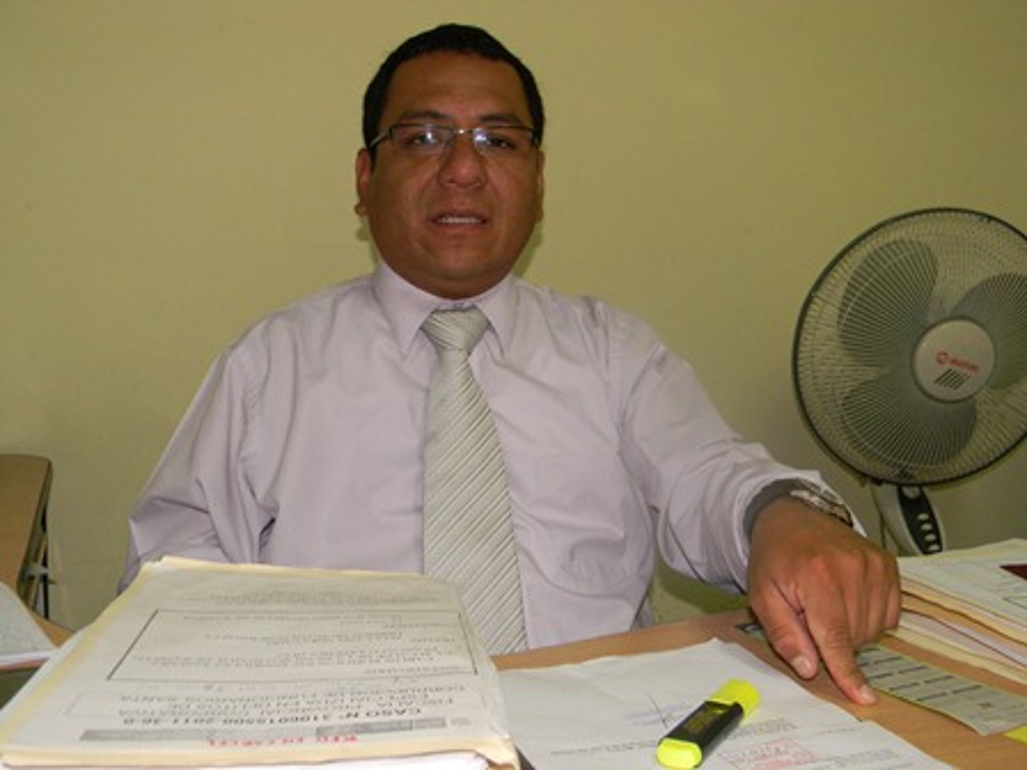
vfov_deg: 39.7
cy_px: 385
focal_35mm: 36
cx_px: 514
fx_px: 1068
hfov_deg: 51.4
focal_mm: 6.4
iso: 200
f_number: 3.7
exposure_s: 1/30
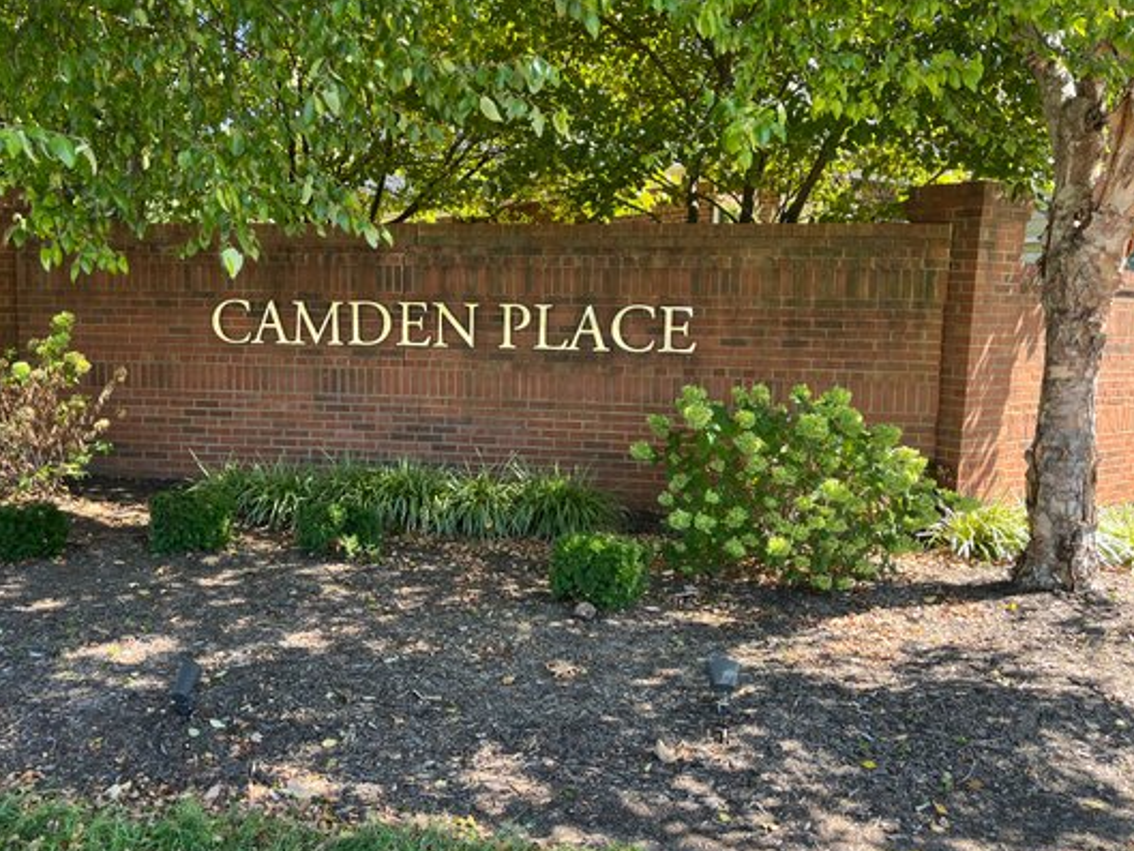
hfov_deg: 58.0
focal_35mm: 31
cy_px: 387
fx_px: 1016
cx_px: 468
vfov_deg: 45.4
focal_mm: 5.1
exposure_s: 1/195
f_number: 1.6
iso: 40
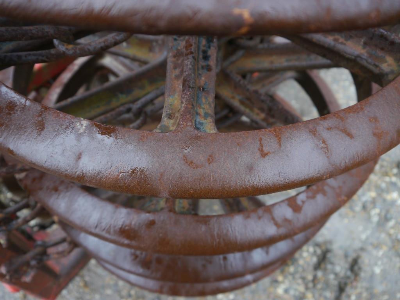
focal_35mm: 28
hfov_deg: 63.4
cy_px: 150
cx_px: 200
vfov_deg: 49.7
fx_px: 324
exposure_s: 1/60
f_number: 3.5
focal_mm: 14
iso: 200
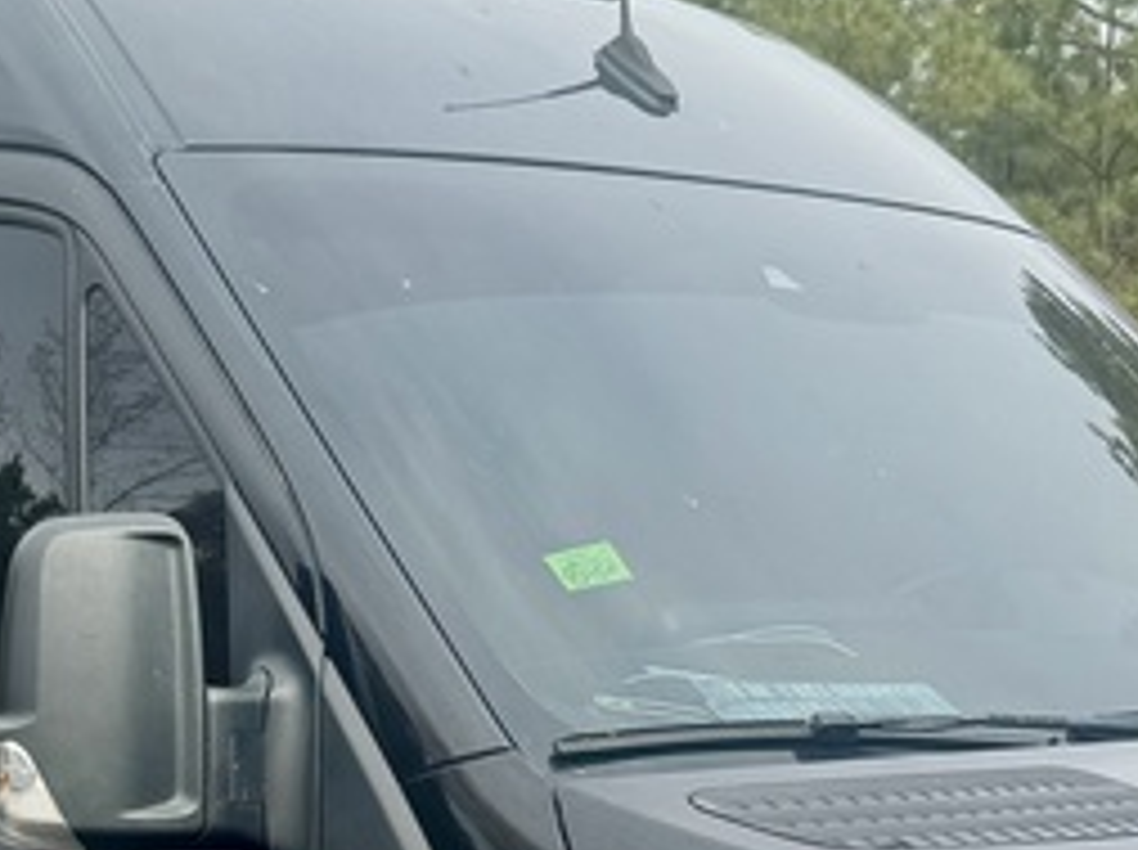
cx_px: 450
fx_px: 3119
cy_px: 877
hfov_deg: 20.7
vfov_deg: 15.2
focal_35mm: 95
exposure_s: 1/1285
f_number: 1.78
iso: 80
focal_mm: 6.76
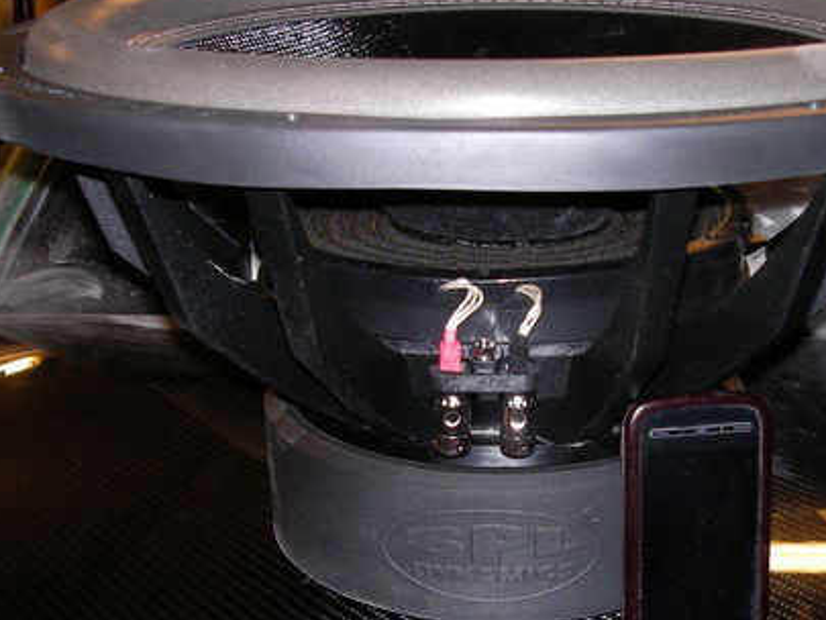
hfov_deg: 32.0
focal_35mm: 60
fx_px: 1432
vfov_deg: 24.4
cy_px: 394
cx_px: 538
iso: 100
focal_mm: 6.3
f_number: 3.3
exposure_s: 1/30
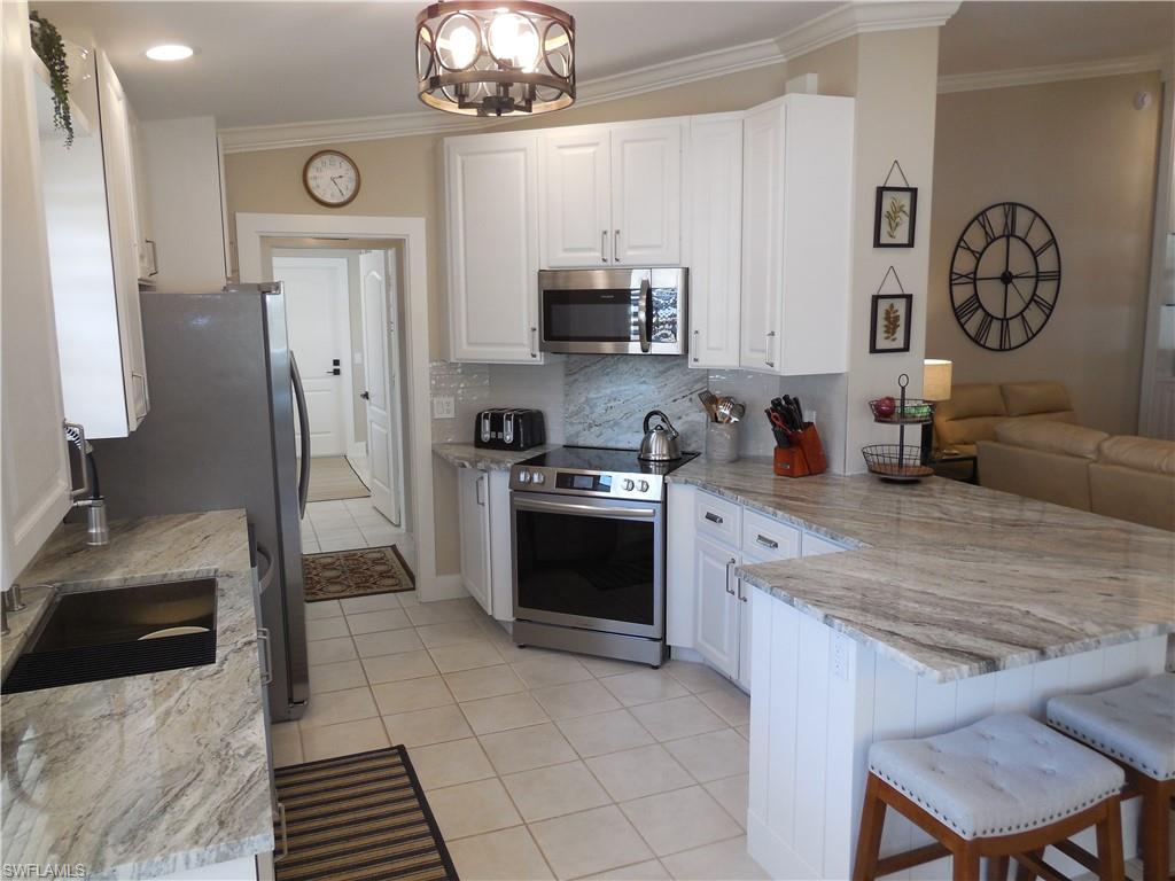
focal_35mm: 25
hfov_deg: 69.4
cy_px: 440
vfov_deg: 54.9
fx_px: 849
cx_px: 588
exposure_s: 1/40
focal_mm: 4.5
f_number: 3.1
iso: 125
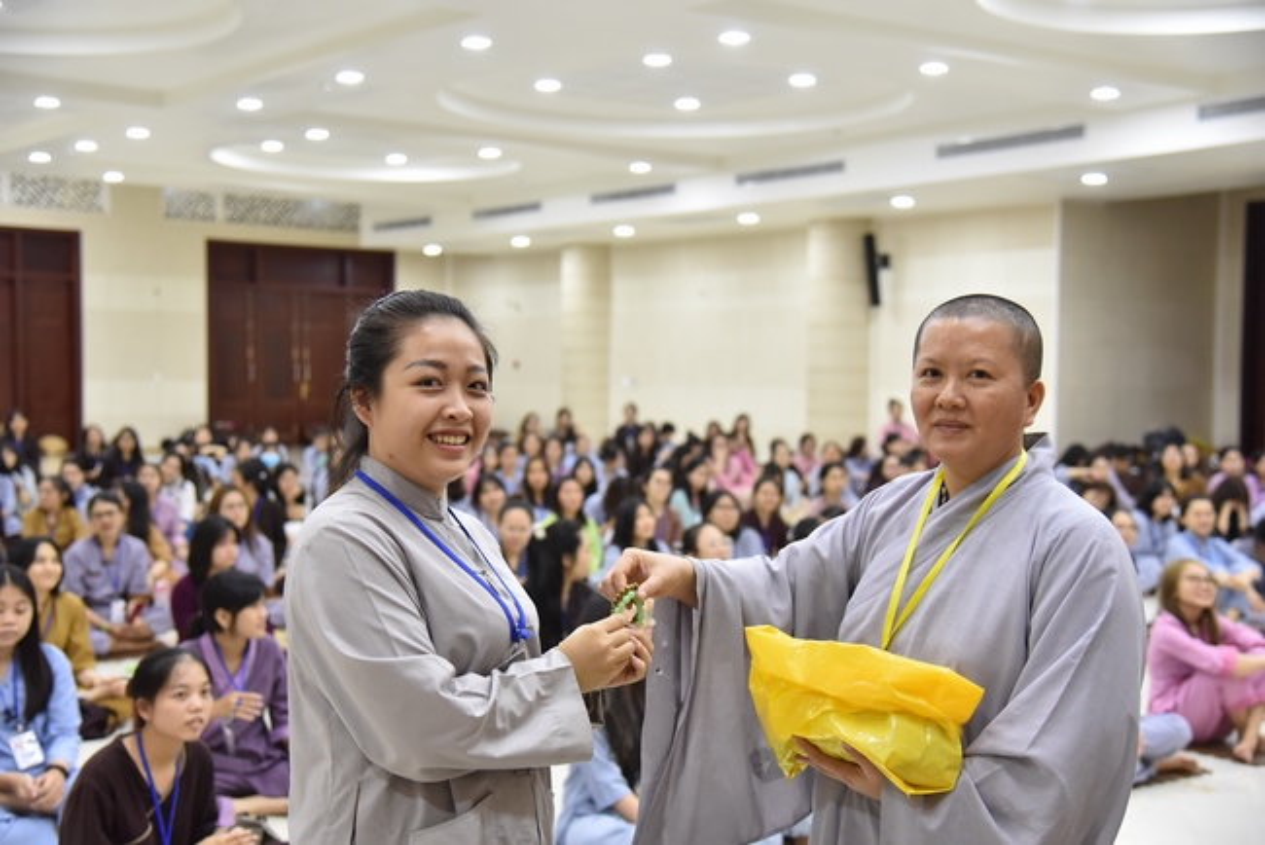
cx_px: 632
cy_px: 422
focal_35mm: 48
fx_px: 1687
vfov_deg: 28.1
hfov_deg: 41.1
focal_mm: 48
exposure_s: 1/80
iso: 2500
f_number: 4
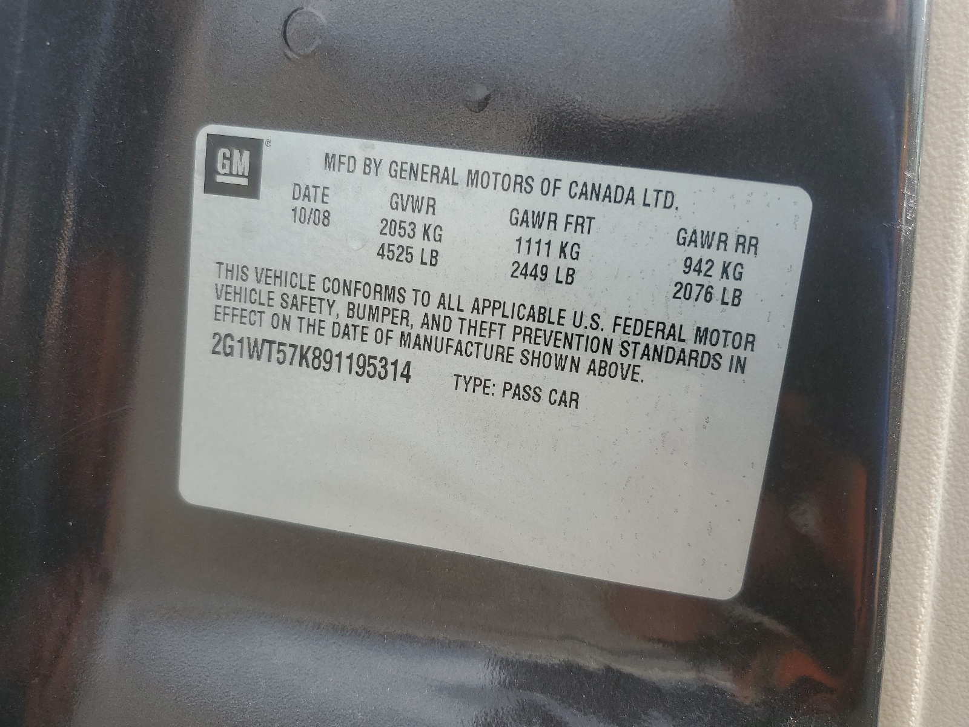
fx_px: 728
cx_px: 484
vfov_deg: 53.1
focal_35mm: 26
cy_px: 364
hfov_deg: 67.3
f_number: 1.5
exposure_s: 1/625
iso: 50
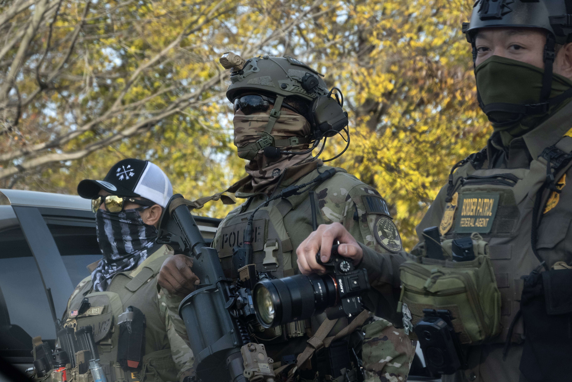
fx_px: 2351
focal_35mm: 148
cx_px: 286
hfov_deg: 13.9
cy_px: 191
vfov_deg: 9.3
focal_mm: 53.6
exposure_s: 1/640
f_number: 5
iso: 400
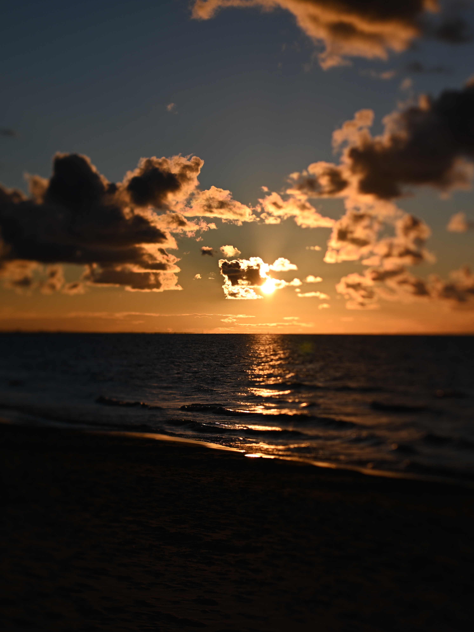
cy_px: 316
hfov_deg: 20.2
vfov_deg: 26.7
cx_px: 274
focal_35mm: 73
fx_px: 1333
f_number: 1.4
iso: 100
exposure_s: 1/5000
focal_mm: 50
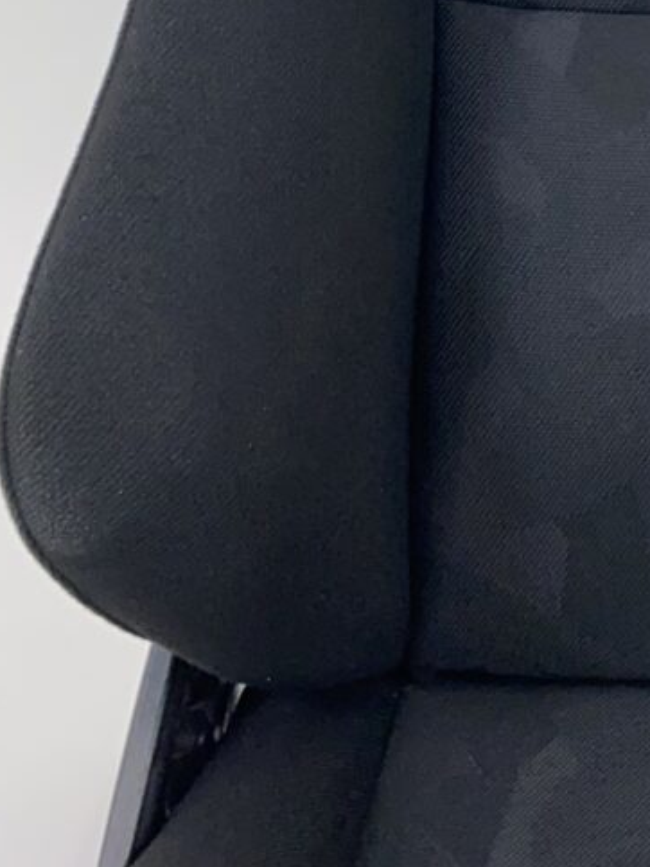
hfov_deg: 17.5
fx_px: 1979
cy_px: -416
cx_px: 851
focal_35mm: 79
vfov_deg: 21.1
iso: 32
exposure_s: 1/36
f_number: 1.8
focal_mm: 4.25
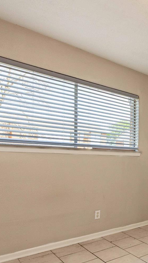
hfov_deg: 32.7
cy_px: 145
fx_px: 209
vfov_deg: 64.1
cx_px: 174
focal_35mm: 30
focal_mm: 14
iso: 100
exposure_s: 1/125
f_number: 5.6
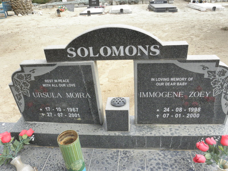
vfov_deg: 51.4
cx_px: 114
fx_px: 178
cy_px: 86
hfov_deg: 65.3
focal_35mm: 27
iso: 200
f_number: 5.6
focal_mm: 4.83
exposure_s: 1/200
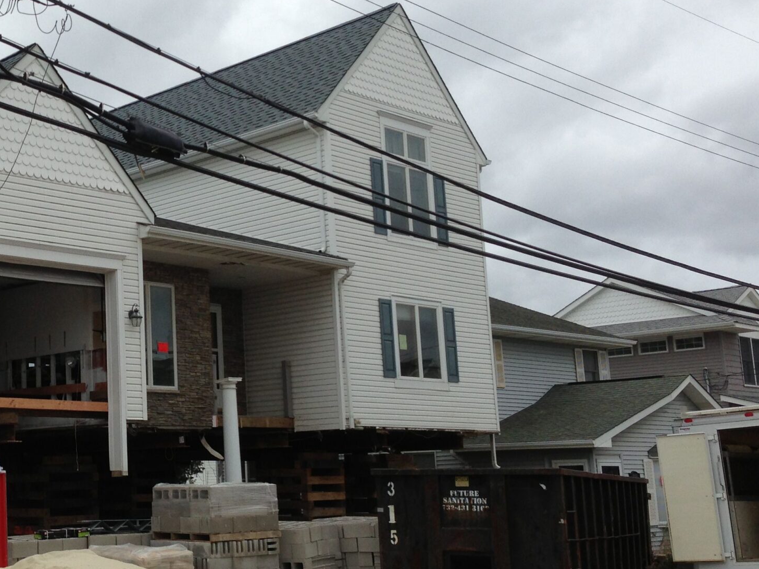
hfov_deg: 32.1
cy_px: 278
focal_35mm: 58
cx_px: 122
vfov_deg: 25.2
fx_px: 1271
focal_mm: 4.13
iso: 50
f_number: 2.4
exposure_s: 1/669
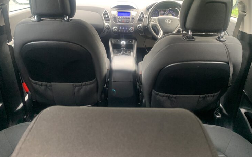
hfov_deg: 62.9
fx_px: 206
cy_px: 56
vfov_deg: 41.4
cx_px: 130
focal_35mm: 30
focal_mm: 4.25
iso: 200
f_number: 1.8
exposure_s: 1/60
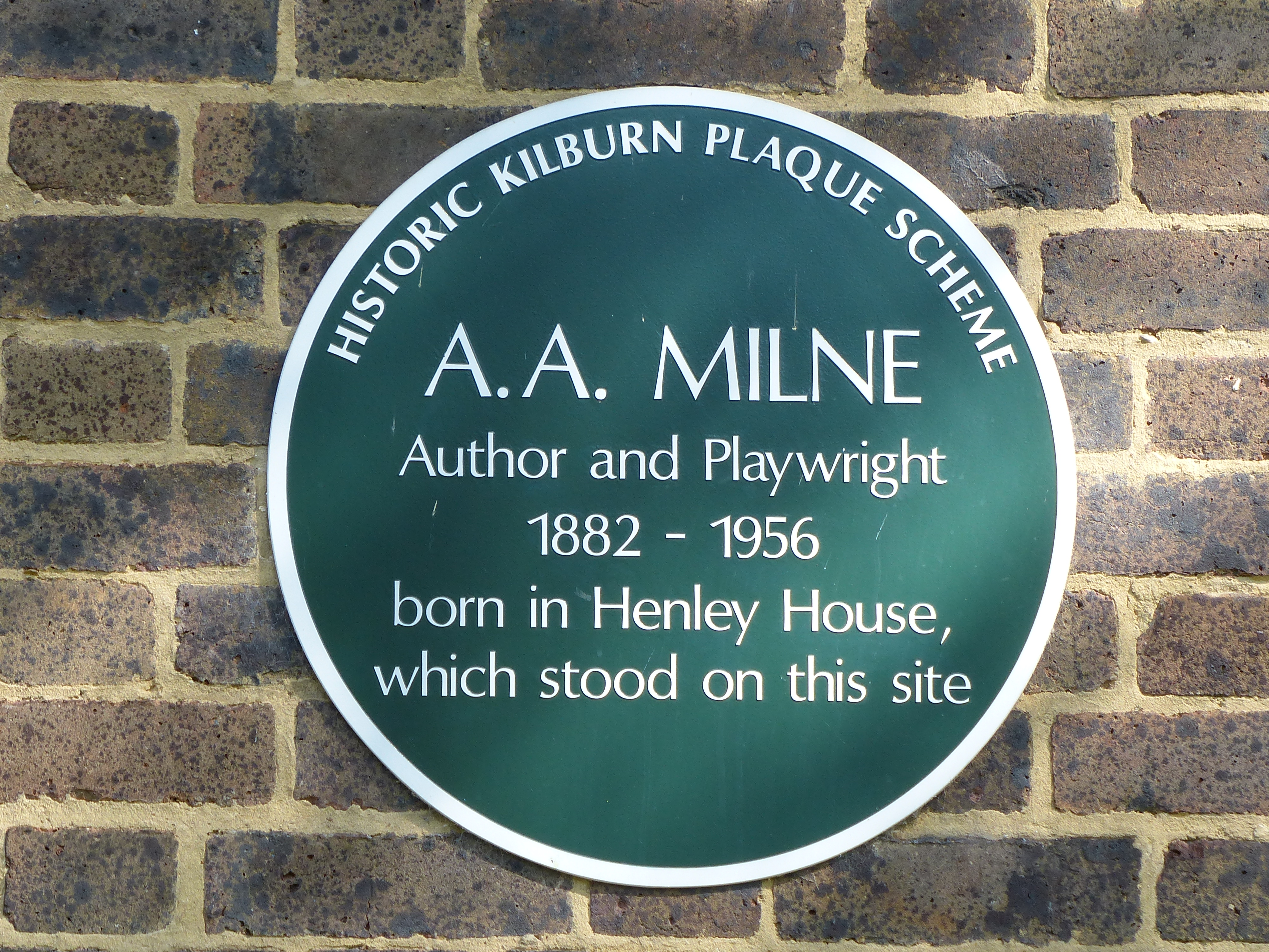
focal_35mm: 319
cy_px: 476
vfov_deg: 4.7
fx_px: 11694
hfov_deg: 6.2
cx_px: 634
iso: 100
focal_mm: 52.3
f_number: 4
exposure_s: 1/125
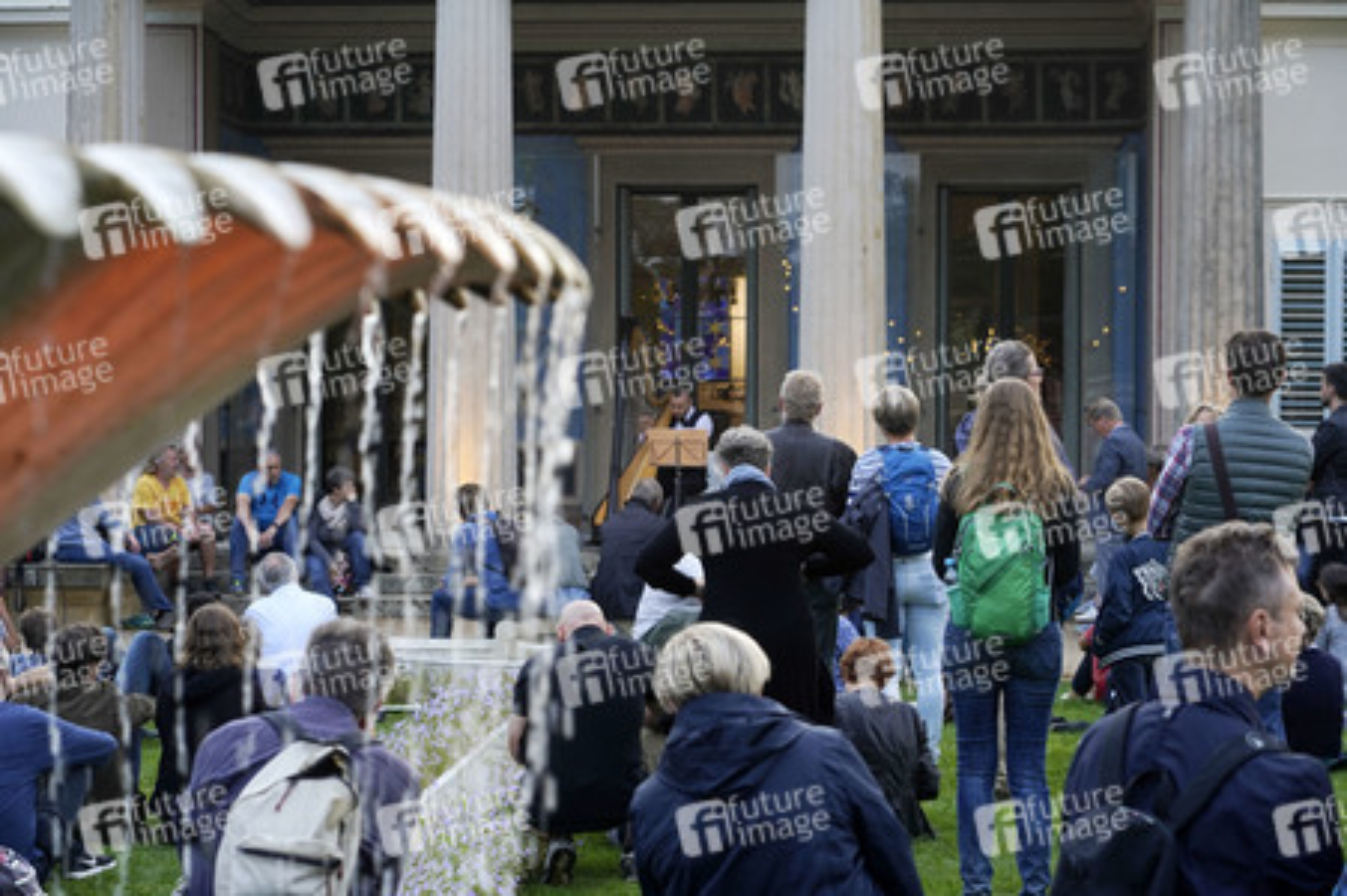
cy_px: 448
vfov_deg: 16.0
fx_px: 3178
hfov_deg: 23.9
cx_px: 674
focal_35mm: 85
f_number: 5.6
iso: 320
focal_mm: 85
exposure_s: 1/100
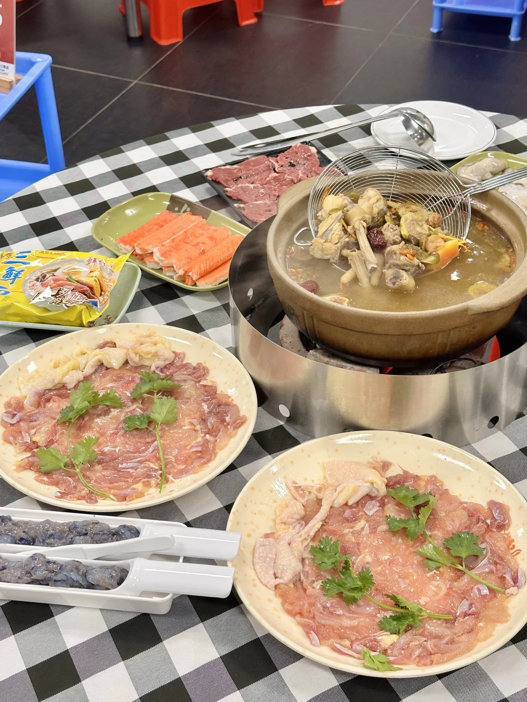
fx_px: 974
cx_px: 264
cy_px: 351
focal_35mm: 48
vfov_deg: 39.7
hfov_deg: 30.3
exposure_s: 1/100
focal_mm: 6.86
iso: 80
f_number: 1.78
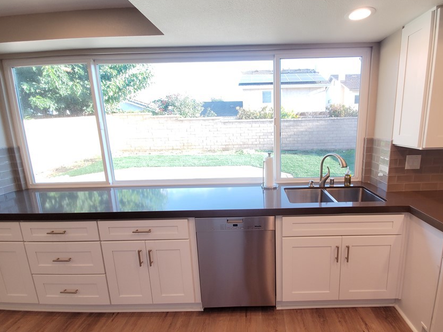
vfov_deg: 78.1
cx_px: 251
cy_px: 162
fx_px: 205
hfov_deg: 94.0
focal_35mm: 16
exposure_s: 1/60
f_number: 2.2
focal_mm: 1.8
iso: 100
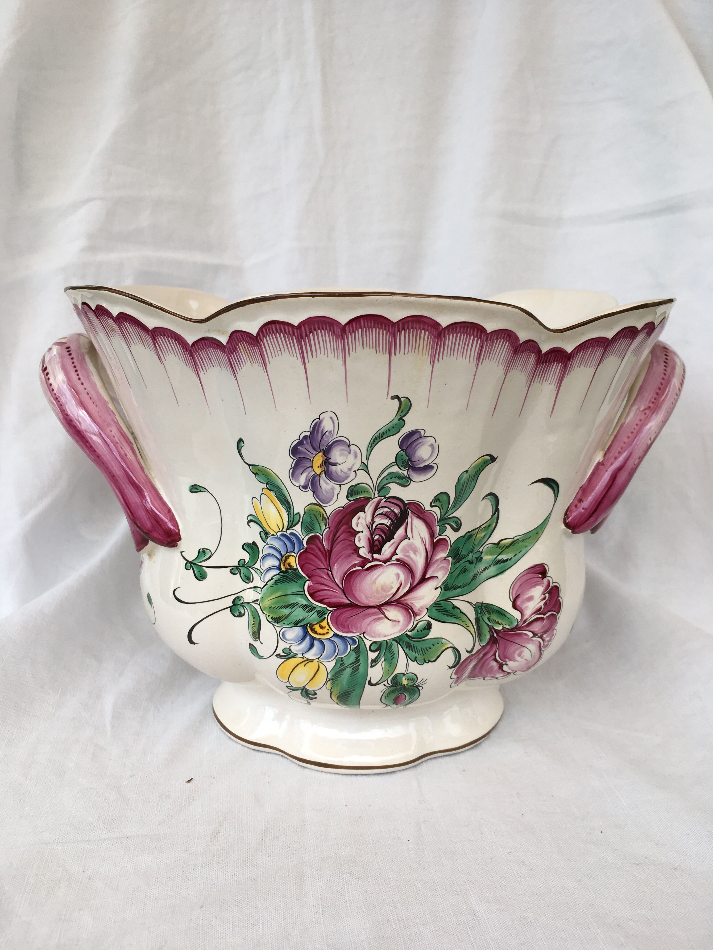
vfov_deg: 61.7
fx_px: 796
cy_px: 475
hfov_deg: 48.2
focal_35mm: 29
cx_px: 356
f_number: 2.2
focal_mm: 4.15
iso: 25
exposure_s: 1/754
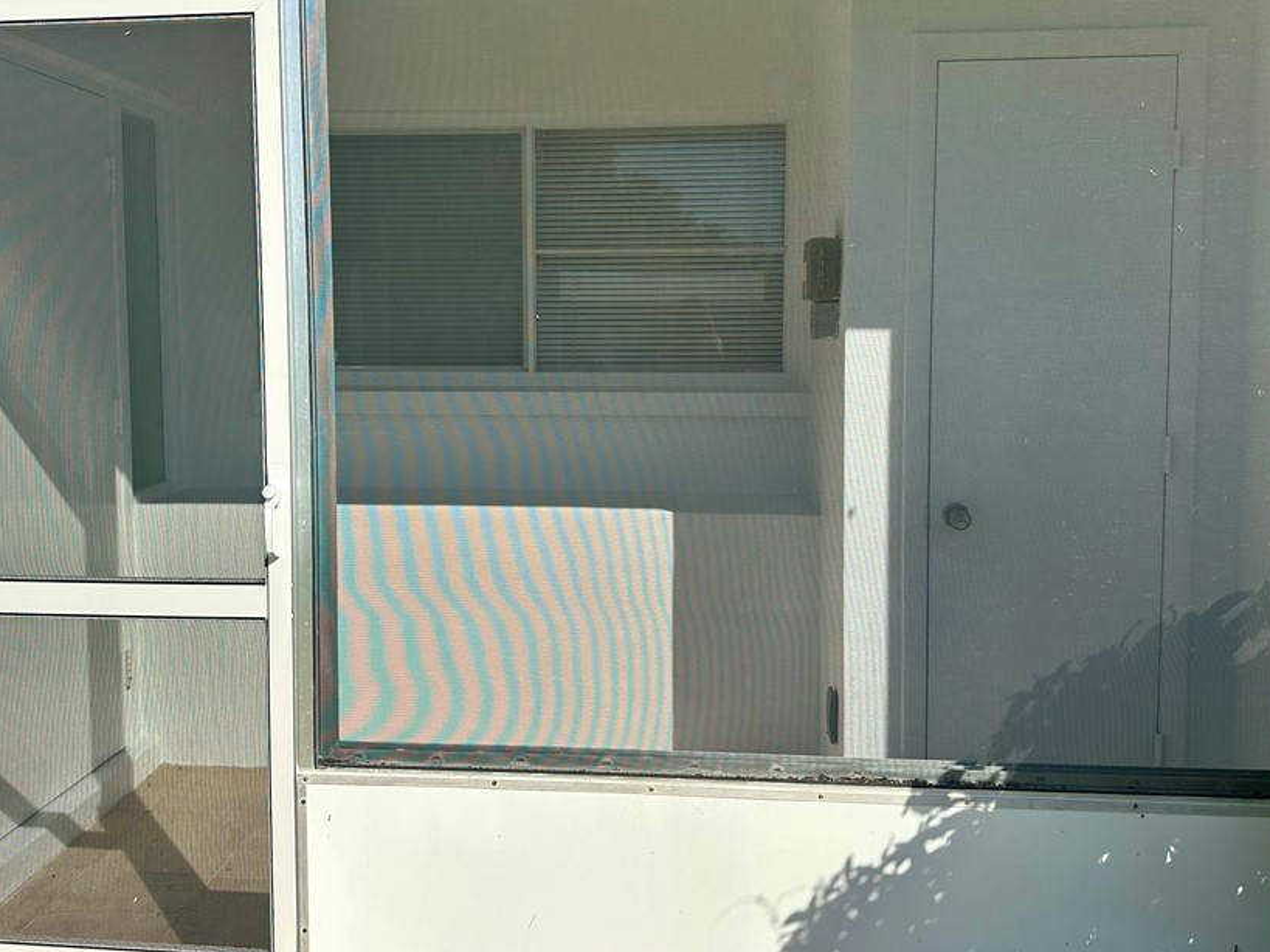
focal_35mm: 30
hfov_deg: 59.8
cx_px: 568
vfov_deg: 46.5
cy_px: 385
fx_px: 1100
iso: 80
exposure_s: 1/5848
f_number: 1.78
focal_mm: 6.86
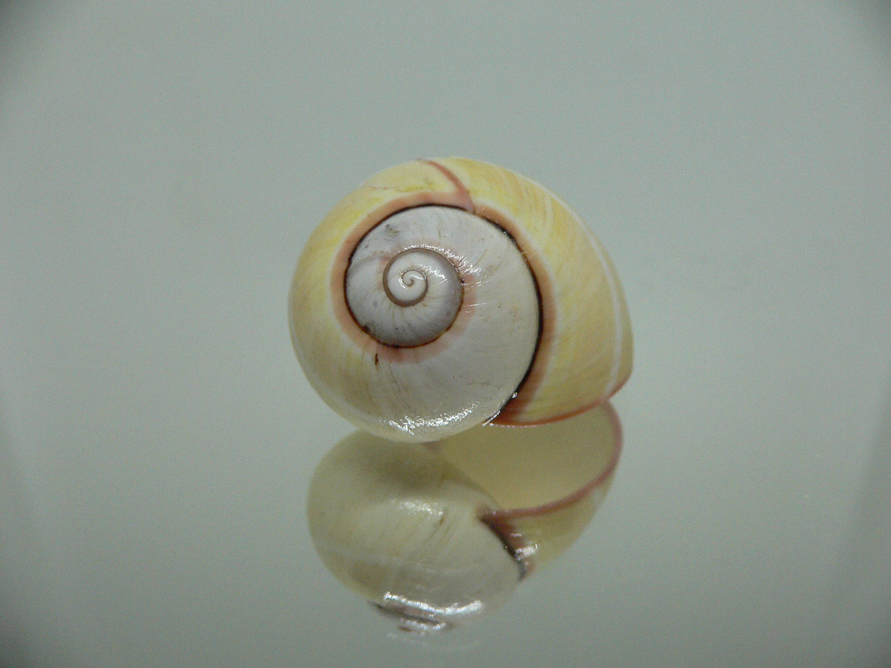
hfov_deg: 52.6
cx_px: 446
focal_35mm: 35
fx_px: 901
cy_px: 334
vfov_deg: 40.7
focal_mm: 4.6
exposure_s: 1/60
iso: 200
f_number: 2.8
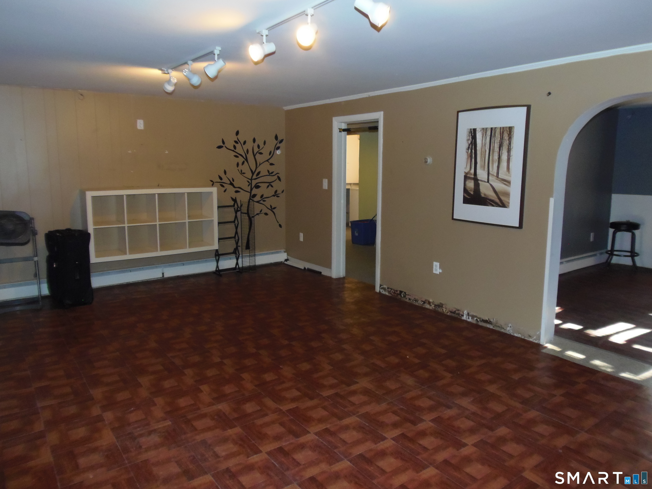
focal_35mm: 24
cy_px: 244
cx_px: 326
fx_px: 452
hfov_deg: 71.6
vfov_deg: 56.8
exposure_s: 1/30
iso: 250
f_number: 2.9
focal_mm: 4.3
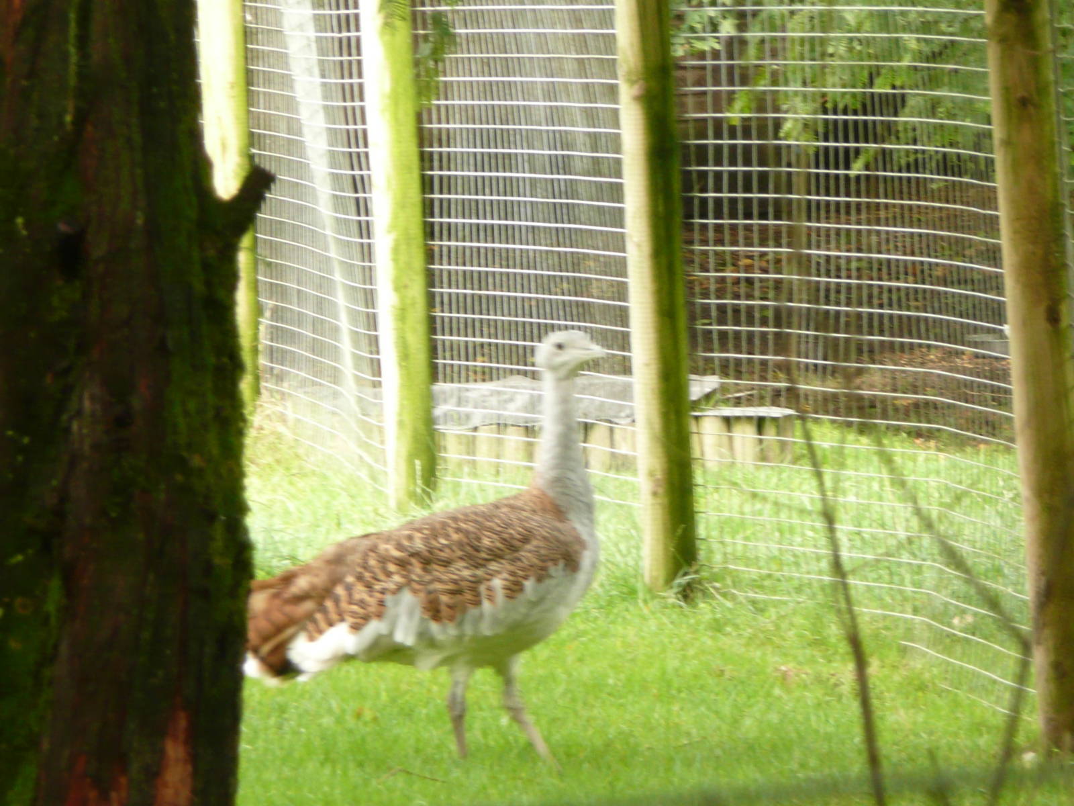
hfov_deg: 5.8
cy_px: 403
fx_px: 10518
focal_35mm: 339
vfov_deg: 4.4
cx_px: 537
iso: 160
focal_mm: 37.5
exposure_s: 1/30
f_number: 4.9
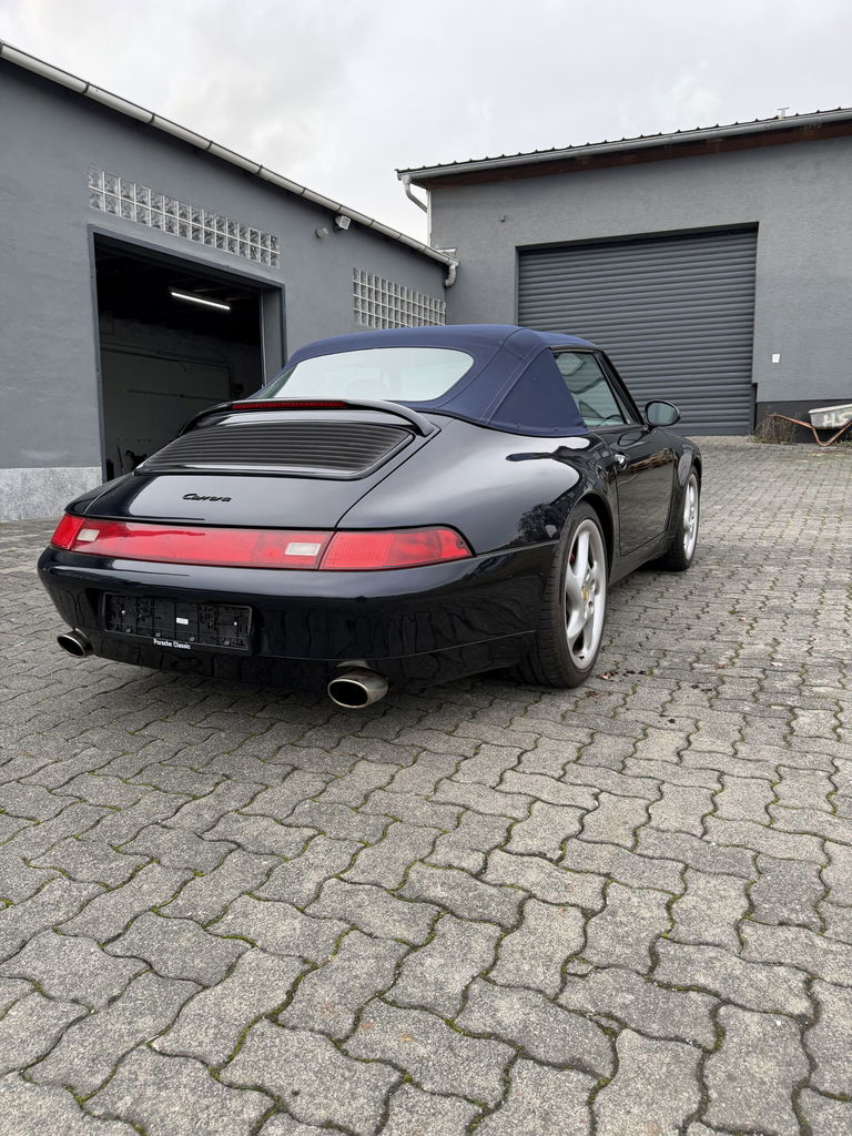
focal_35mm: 24
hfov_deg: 56.8
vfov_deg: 71.6
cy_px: 568
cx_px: 426
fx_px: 788
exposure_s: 1/180
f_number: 1.78
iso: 125
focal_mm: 6.76
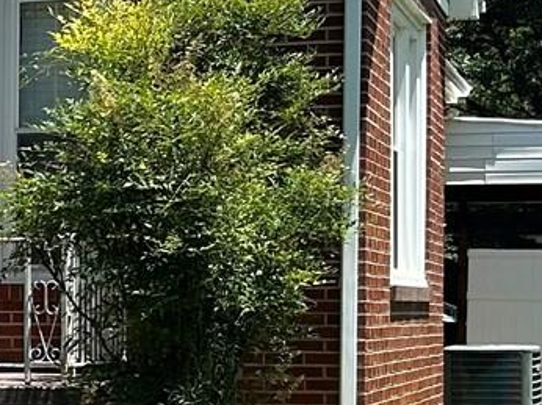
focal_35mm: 154
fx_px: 2410
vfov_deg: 9.6
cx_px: -335
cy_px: 303
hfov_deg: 12.1
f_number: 1.5
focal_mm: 5.7
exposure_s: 1/1972
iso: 50
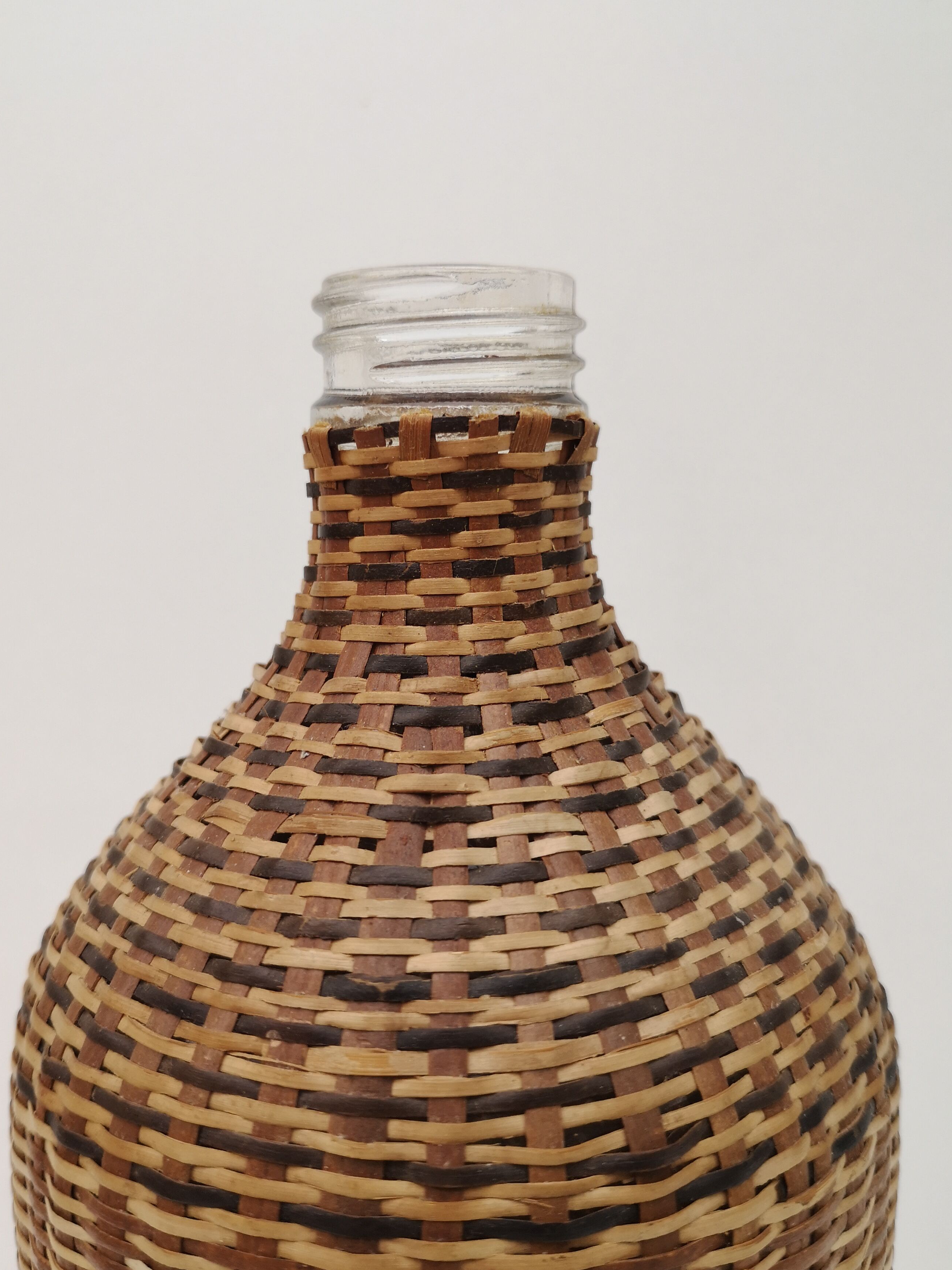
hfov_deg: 45.4
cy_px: 605
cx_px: 443
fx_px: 1137
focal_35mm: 31
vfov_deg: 58.3
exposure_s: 1/107
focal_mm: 3.95
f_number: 1.8
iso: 50
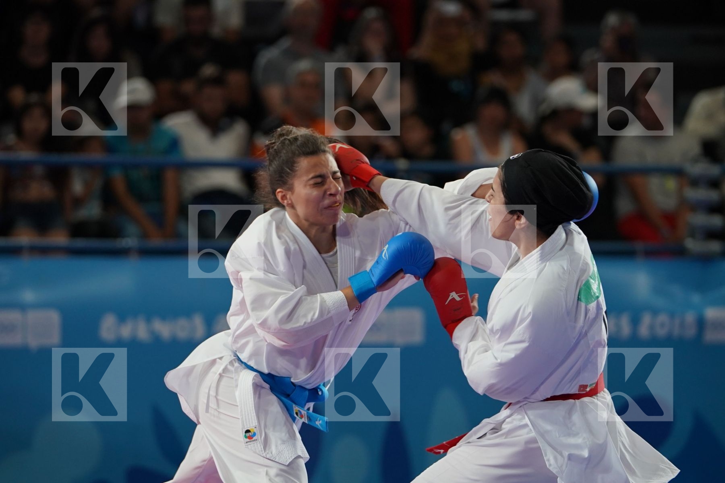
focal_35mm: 234
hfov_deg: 8.8
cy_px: 242
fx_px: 4712
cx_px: 362
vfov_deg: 5.9
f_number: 2.8
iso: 1000
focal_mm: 156
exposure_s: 1/1000
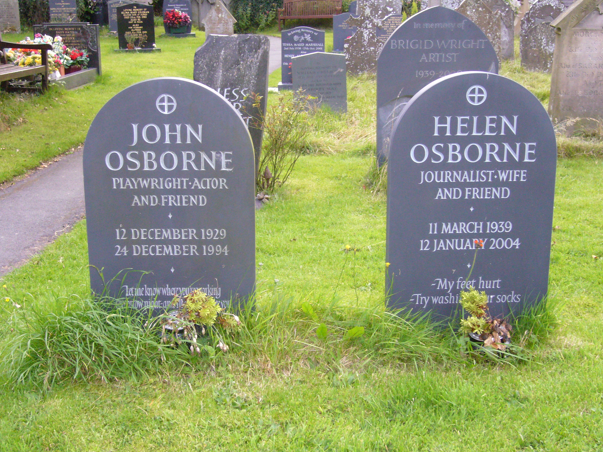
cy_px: 222
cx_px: 307
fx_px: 888
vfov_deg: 28.6
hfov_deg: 37.5
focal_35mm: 51
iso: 200
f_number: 3.3
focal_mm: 8.3
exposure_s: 1/30
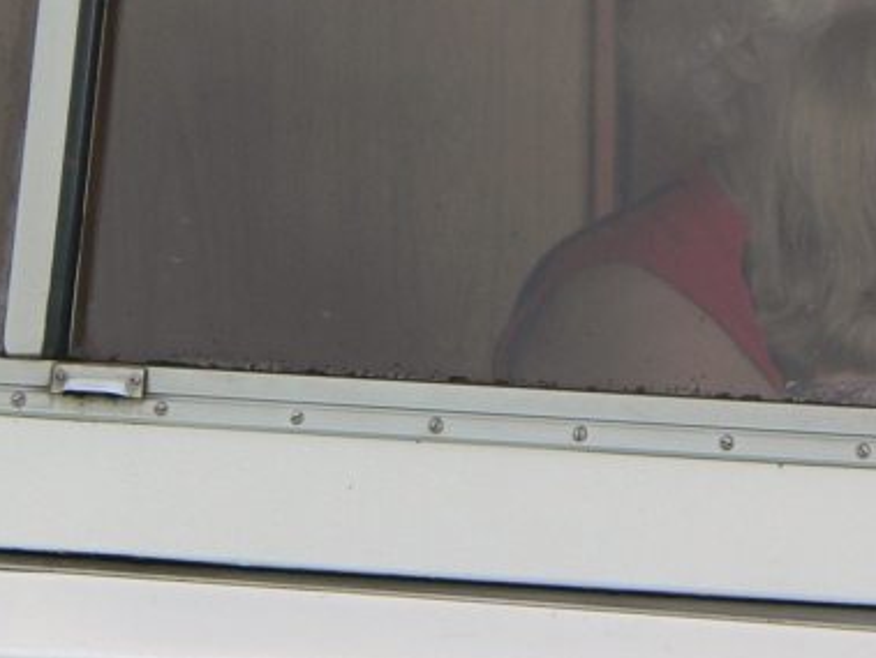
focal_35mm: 659
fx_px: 16693
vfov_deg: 2.3
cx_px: 703
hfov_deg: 3.0
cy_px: 62
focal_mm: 41.7
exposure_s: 1/160
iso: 80
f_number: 4
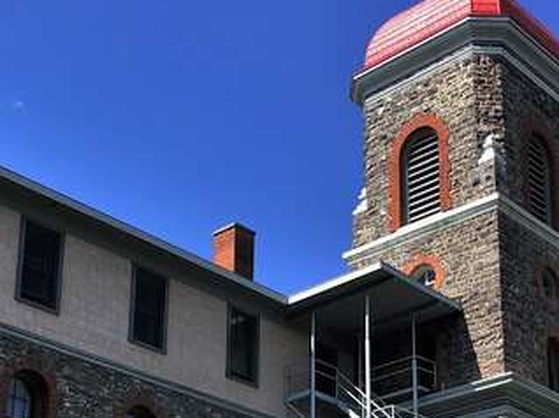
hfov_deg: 26.7
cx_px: 309
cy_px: 432
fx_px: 1178
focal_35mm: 73
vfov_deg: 19.5
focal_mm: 4.15
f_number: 2.2
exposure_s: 1/668
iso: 25
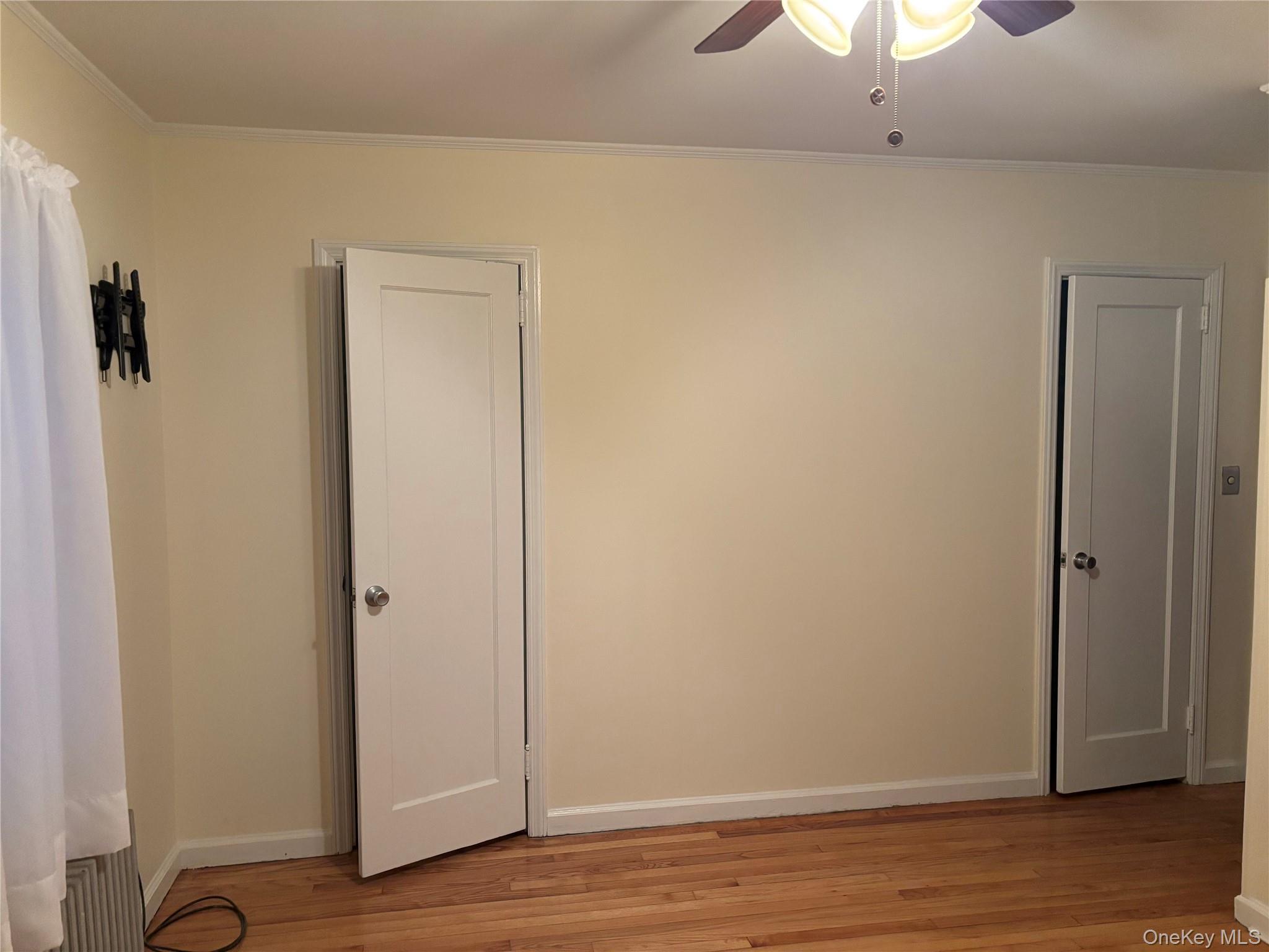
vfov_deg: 53.1
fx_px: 953
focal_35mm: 26
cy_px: 476
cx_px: 634
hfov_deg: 67.3
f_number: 1.6
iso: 400
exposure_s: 1/60
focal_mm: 5.96
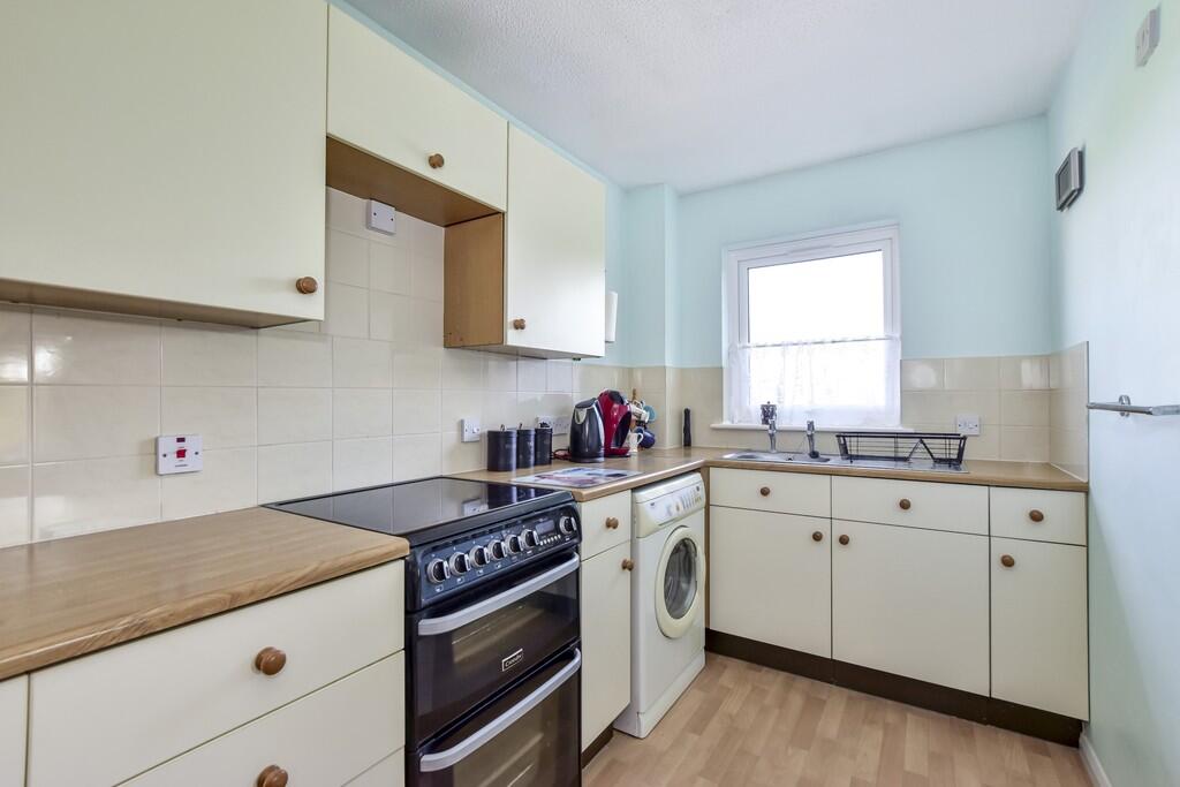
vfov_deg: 77.3
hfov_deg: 100.4
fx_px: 492
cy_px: 394
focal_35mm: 15
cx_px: 590
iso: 640
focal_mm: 10
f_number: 8
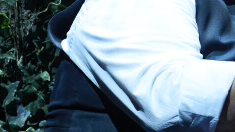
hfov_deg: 1.9
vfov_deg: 1.1
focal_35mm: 1144
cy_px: 20
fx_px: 7130
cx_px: 462
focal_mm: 200
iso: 2500
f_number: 4
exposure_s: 1/250
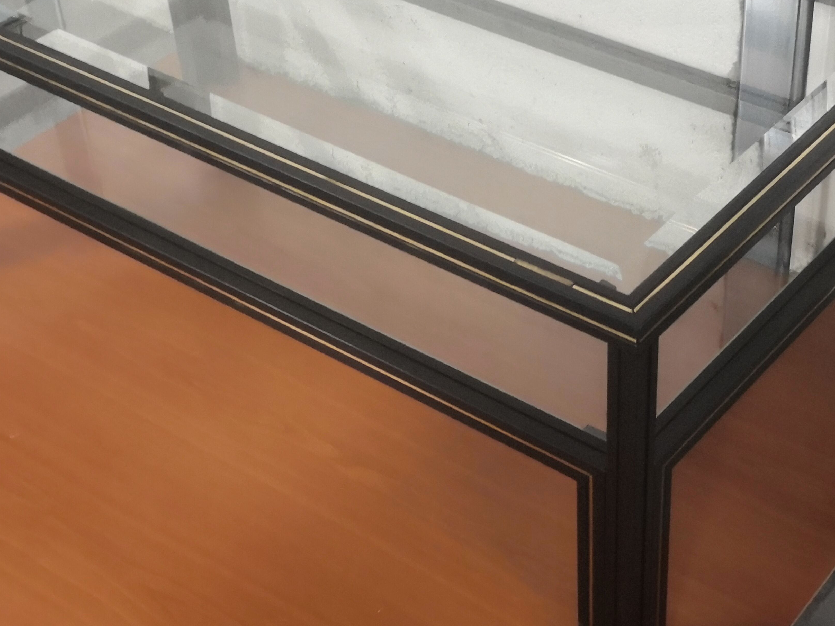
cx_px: 503
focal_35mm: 66
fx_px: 1592
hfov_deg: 29.3
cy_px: 347
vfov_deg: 22.2
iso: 400
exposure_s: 1/33.3
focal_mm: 3.95
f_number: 1.6
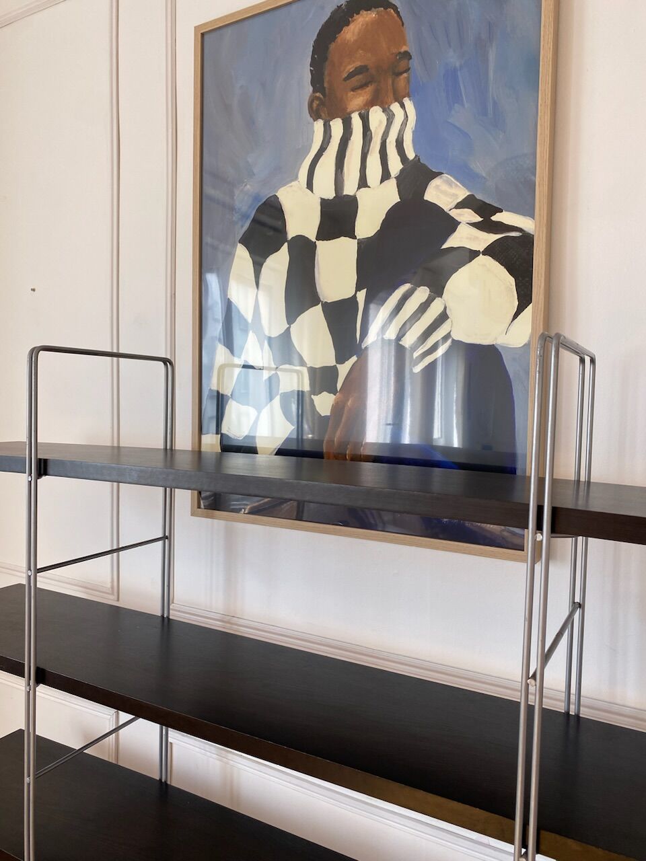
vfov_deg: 67.3
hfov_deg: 53.1
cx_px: 323
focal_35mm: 26
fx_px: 647
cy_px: 430
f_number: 1.8
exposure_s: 1/121
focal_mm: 4.25
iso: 64
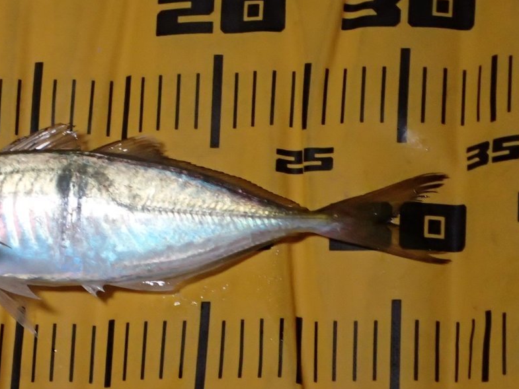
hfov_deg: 12.1
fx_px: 2444
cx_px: 119
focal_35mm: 163
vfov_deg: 9.1
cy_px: 232
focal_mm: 18
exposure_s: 1/60
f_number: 4.9
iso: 800
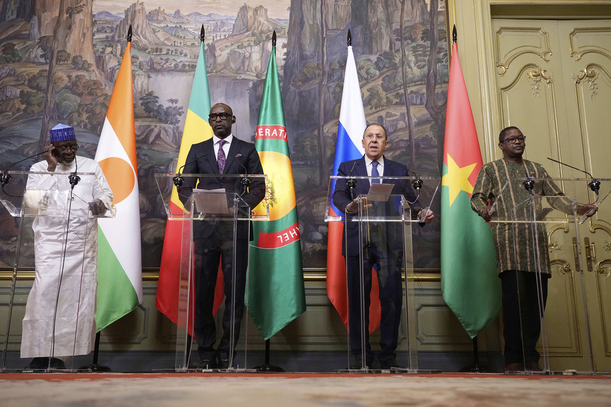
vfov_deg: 38.9
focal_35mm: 34
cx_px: 306
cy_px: 204
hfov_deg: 55.8
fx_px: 577
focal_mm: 34
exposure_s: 1/200
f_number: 4
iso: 6400
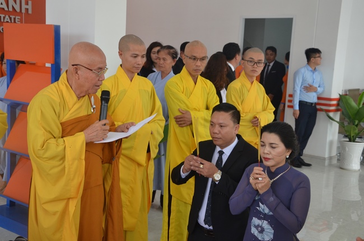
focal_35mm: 52
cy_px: 120
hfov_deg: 37.9
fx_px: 530
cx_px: 182
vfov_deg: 25.7
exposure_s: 1/200
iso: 1000
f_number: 7.1
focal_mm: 35
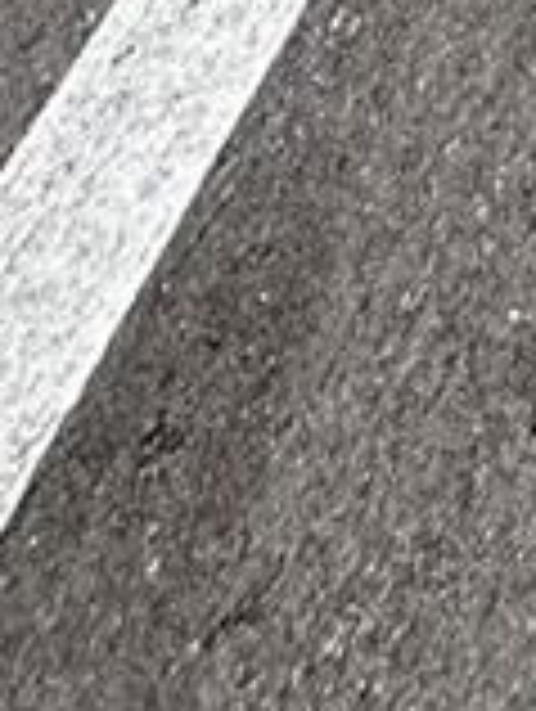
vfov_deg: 8.8
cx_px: 1667
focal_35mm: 106
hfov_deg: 10.0
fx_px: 2183
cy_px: -1953
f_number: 2.2
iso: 50
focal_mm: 2.22
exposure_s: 1/3861
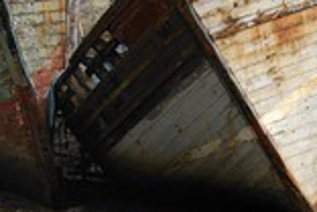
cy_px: -10
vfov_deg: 8.7
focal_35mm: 156
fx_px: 1374
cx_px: 77
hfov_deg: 13.1
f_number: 10
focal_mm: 58
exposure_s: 1/160
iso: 400
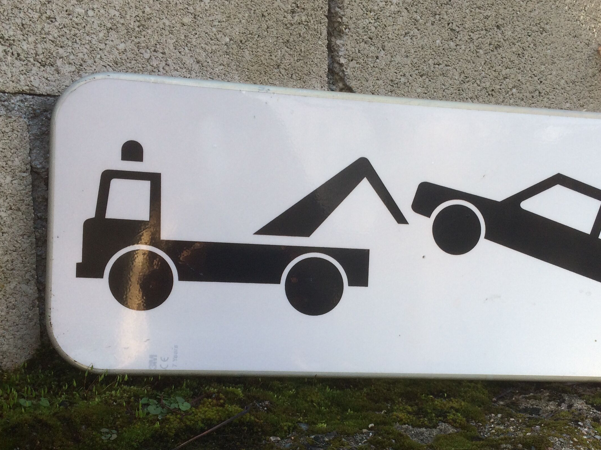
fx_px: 764
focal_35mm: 44
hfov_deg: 42.7
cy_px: 283
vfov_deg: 32.7
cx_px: 359
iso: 32
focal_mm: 4.15
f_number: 2.2
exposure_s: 1/336
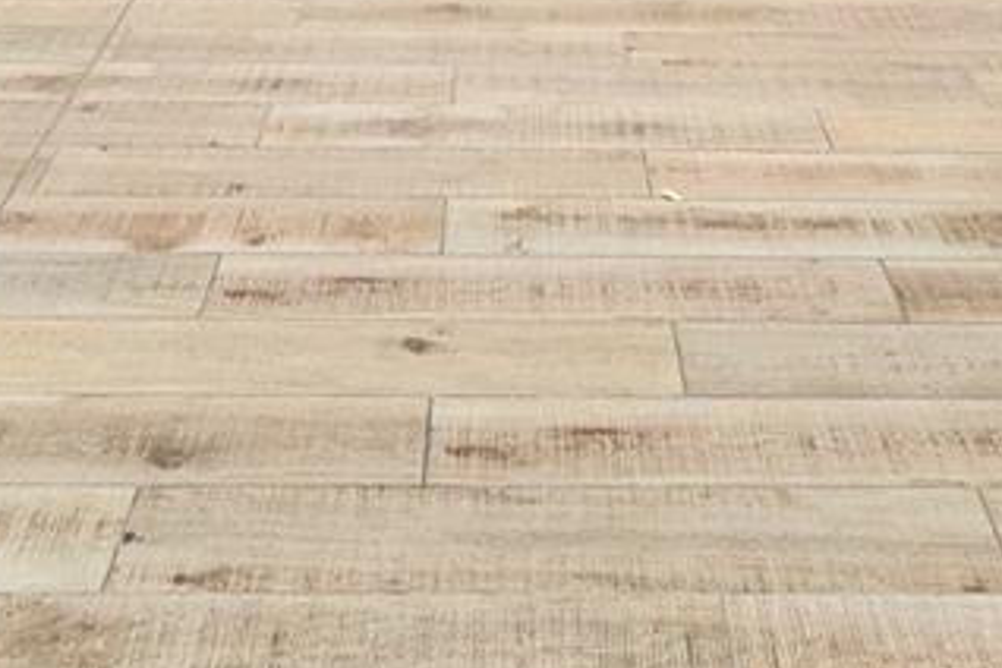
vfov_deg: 17.4
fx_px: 1419
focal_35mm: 51
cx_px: 567
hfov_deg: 38.8
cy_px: -728
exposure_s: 1/2043
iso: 50
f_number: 2.2
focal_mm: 2.2
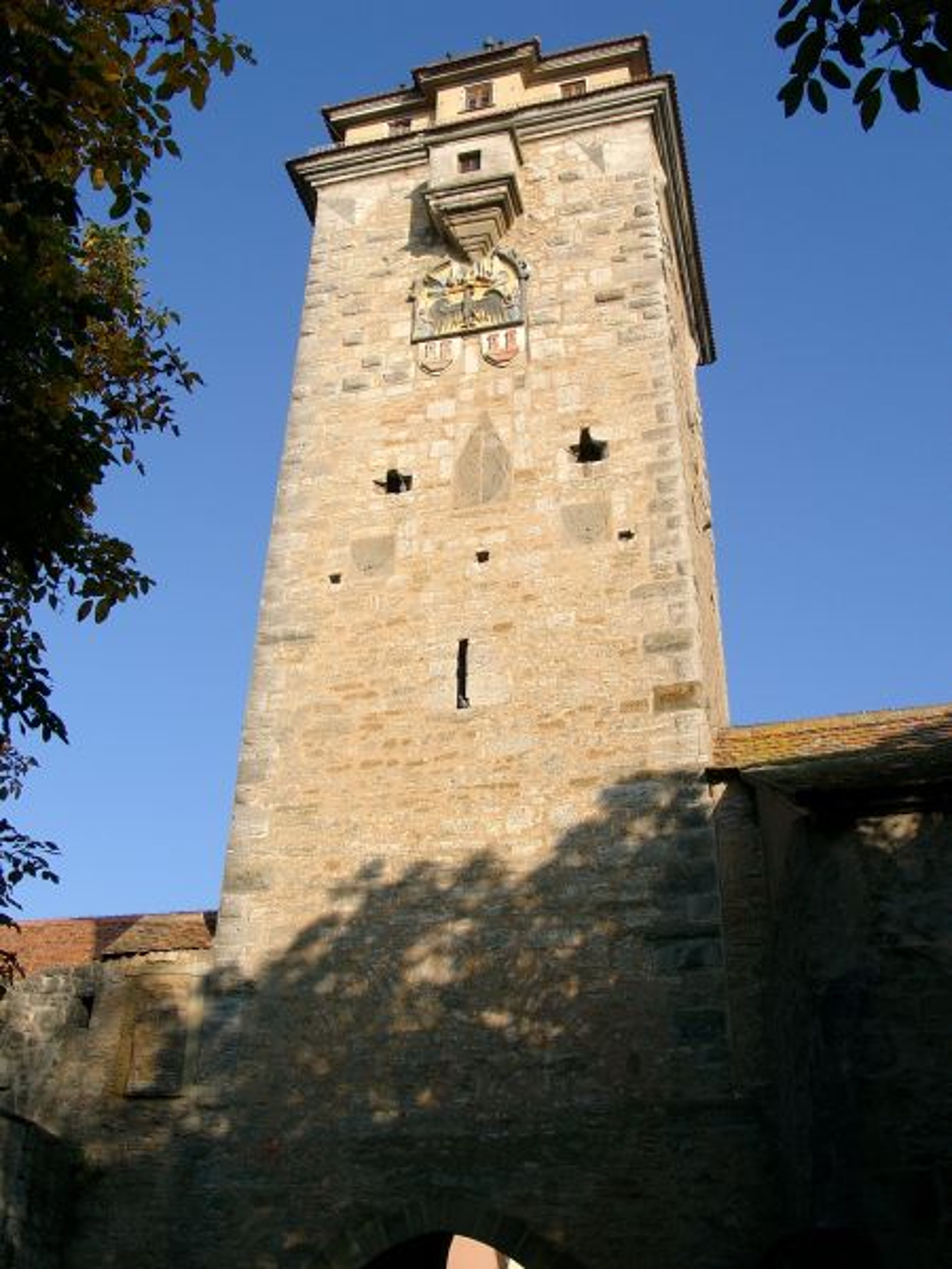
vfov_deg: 54.0
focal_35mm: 34
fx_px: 1247
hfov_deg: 41.8
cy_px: 634
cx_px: 476
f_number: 4
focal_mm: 7.13
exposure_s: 1/549
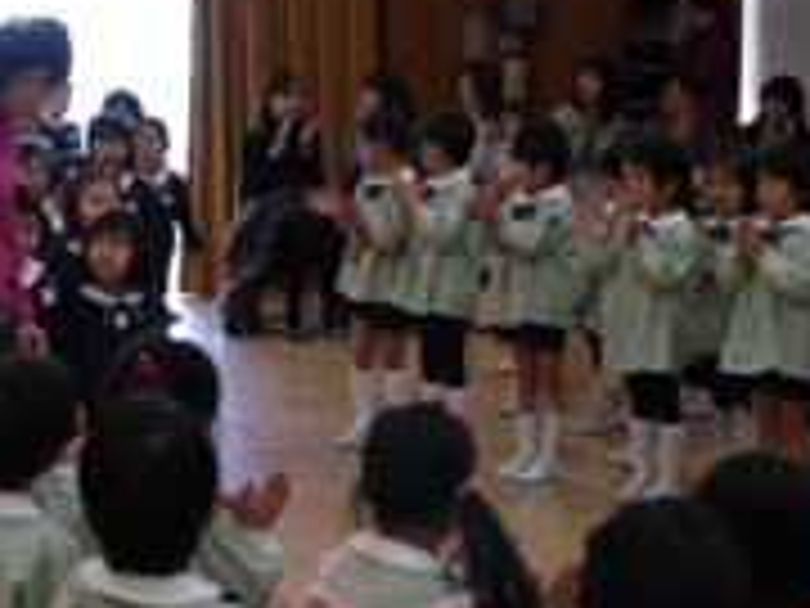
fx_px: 2340
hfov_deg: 19.6
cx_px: 288
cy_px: 261
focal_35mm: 100
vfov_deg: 14.8
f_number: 1.7
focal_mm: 20
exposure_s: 1/80
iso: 160
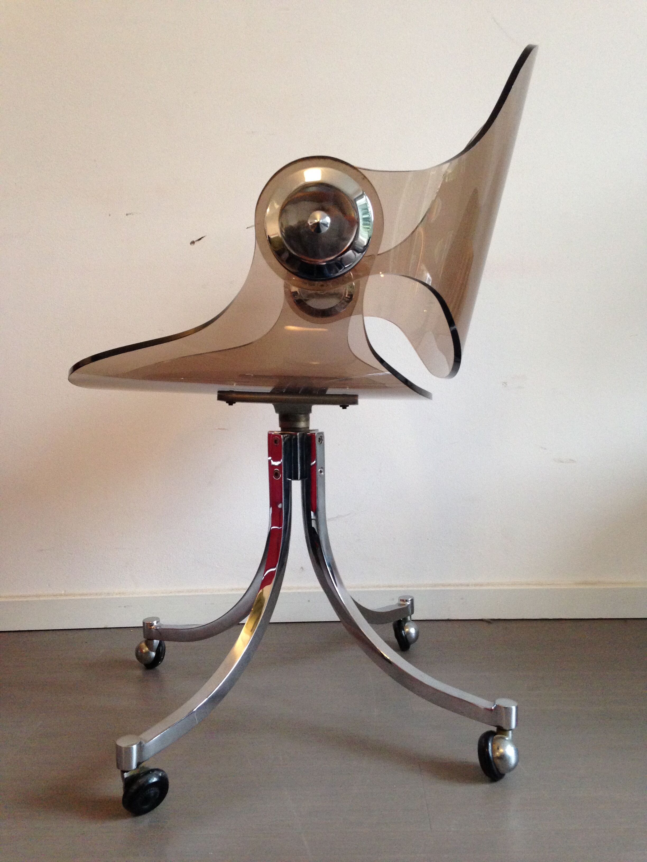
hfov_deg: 42.9
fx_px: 822
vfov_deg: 55.4
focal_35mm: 33
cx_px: 324
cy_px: 431
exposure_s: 1/20
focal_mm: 4.12
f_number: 2.4
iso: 250
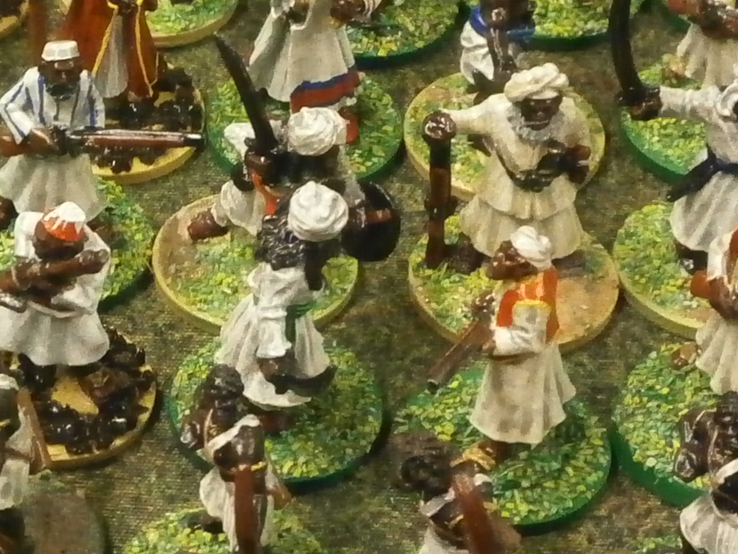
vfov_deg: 9.0
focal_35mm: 165
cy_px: 270
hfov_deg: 11.6
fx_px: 3518
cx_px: -229
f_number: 3.4
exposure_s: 1/60
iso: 800
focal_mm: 8.3
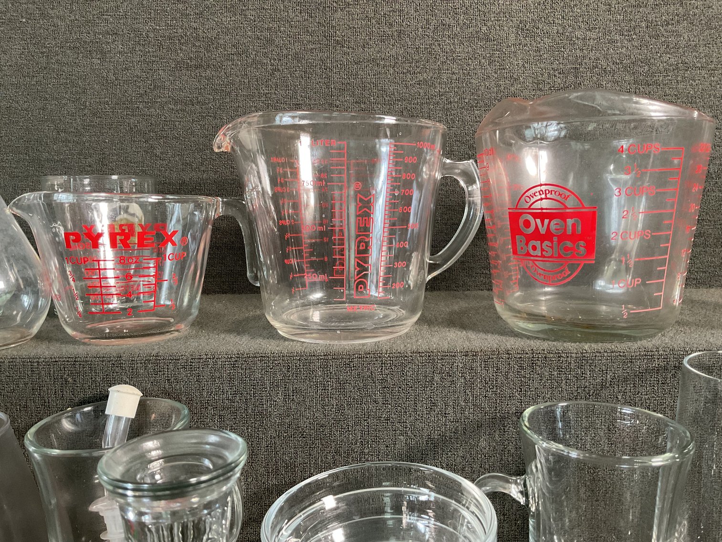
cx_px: 361
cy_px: 271
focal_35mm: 29
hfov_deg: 61.7
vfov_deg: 48.2
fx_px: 605
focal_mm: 3
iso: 160
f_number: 1.8
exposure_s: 1/60
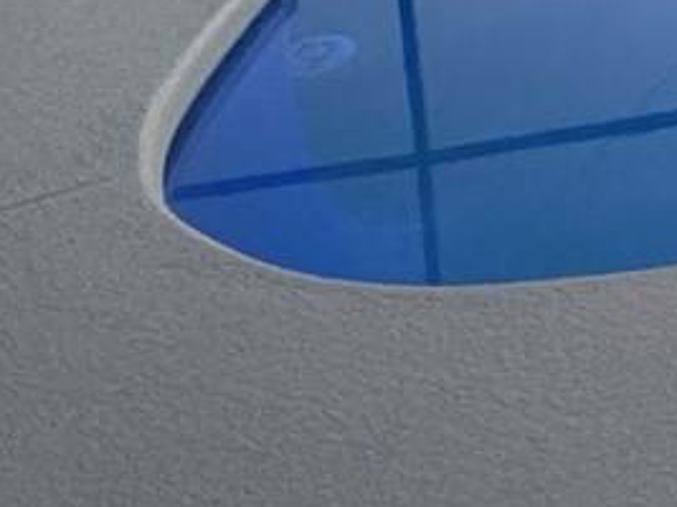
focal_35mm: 84
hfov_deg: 17.6
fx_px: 1642
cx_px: 1296
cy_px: -317
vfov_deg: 15.7
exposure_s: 1/60
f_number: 2.2
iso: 640
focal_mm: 2.22
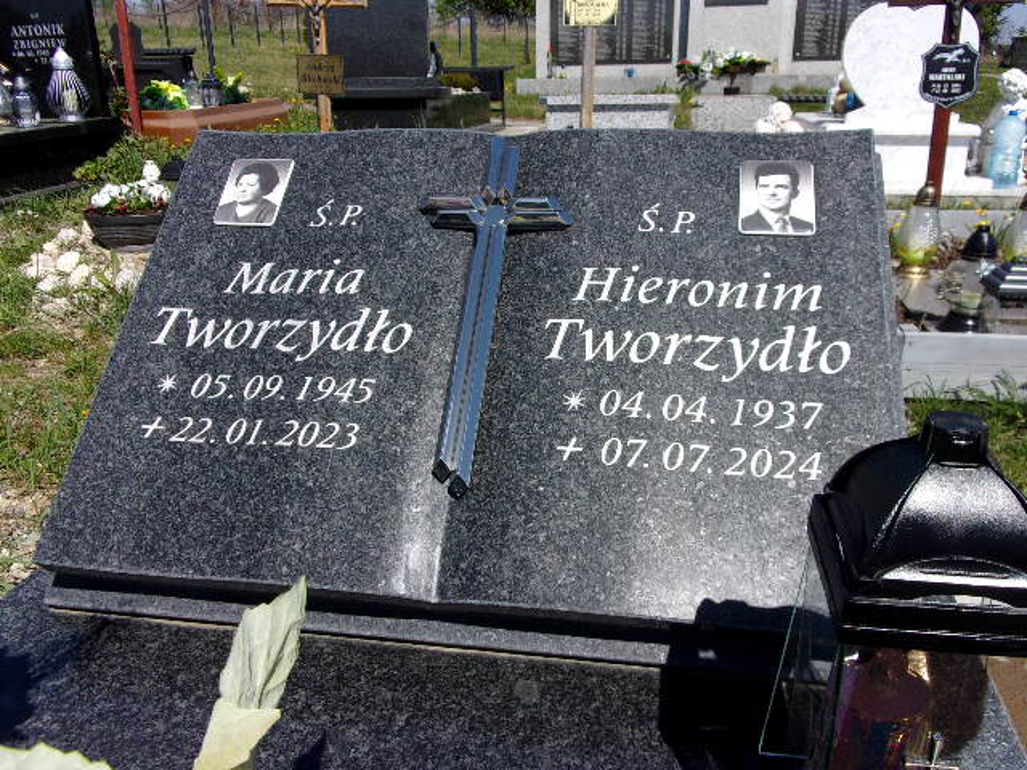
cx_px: 514
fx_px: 831
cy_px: 385
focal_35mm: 28
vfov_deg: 49.7
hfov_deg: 63.4
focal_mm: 5.1
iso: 80
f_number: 10.8
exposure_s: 1/140
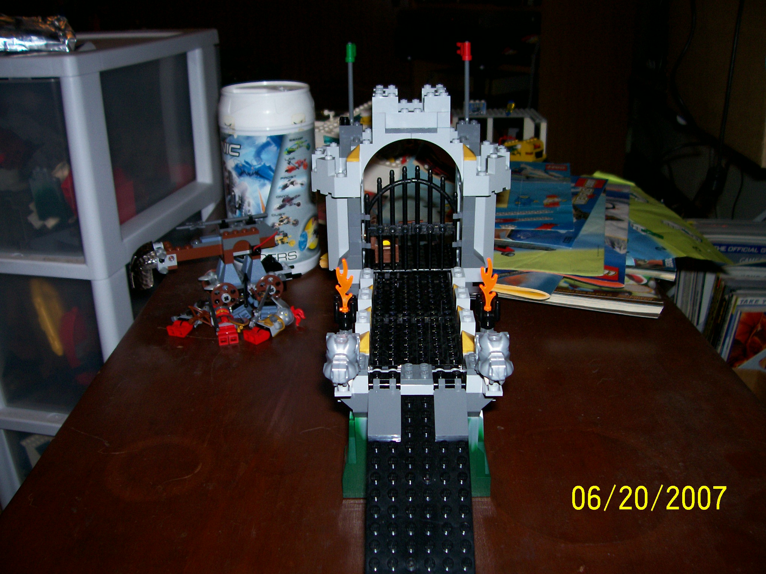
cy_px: 287
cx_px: 383
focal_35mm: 34
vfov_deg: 41.8
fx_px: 752
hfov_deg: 54.0
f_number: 2.7
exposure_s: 1/64
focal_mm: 5.6
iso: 80
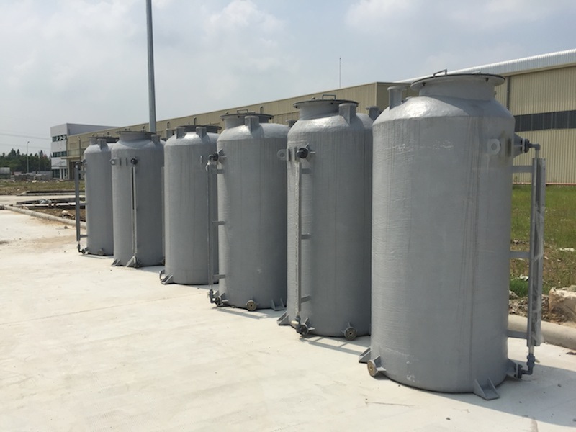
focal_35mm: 29
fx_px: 483
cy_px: 216
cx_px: 288
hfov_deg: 61.7
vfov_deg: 48.2
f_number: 2.2
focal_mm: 4.15
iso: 32
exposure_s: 1/3968
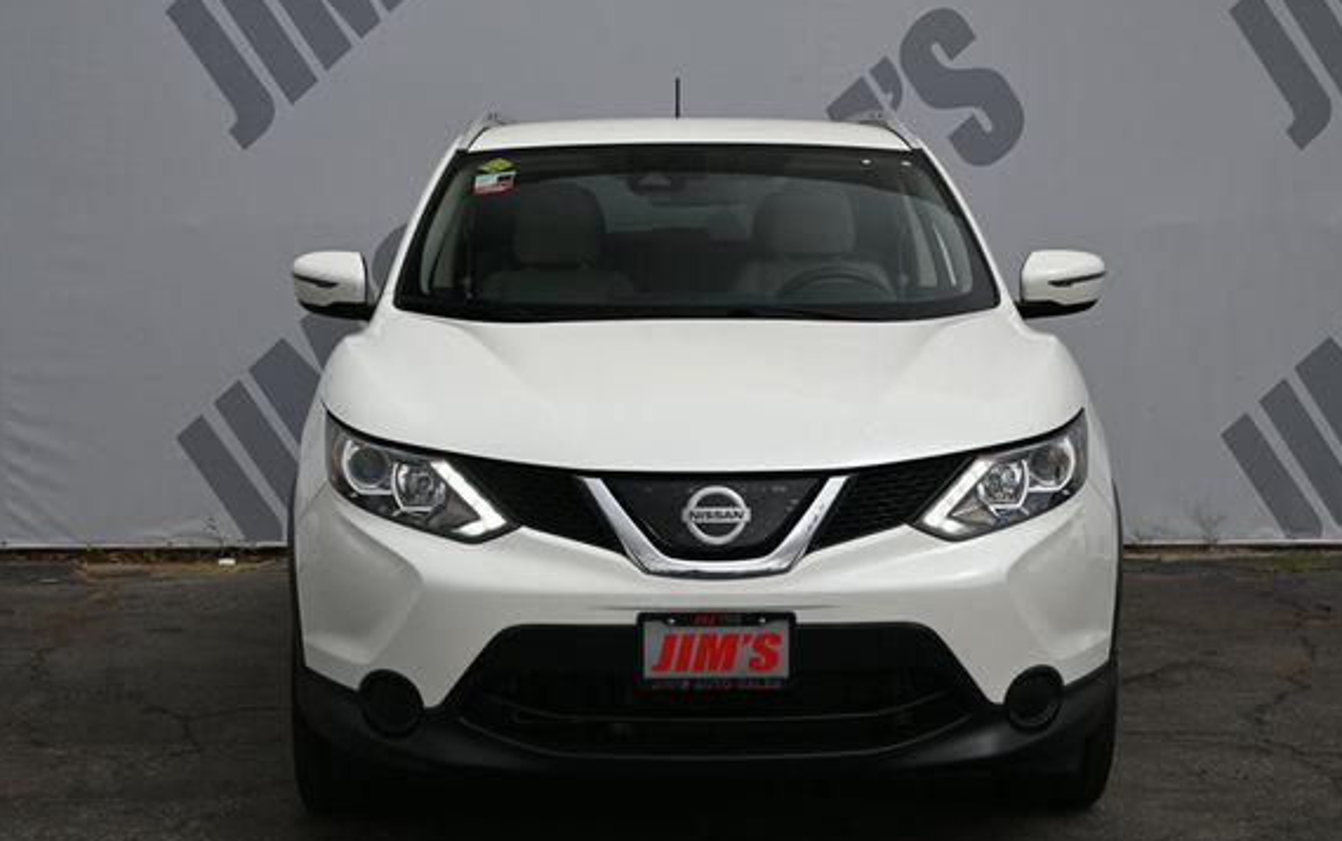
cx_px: 709
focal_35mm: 72
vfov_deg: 18.1
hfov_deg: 28.6
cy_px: 452
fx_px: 2635
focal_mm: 42
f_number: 6.3
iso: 100
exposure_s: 1/320
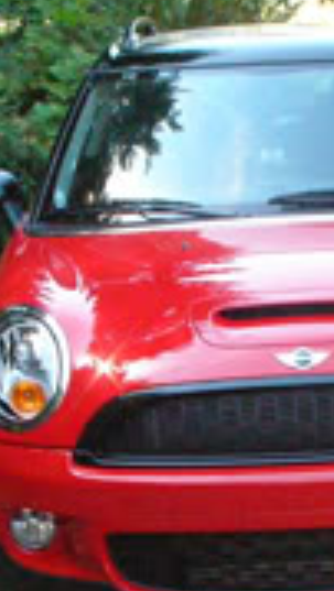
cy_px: 403
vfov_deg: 21.2
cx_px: 261
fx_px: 1571
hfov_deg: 12.1
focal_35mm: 100
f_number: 4.5
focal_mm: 6.3
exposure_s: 1/215
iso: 400
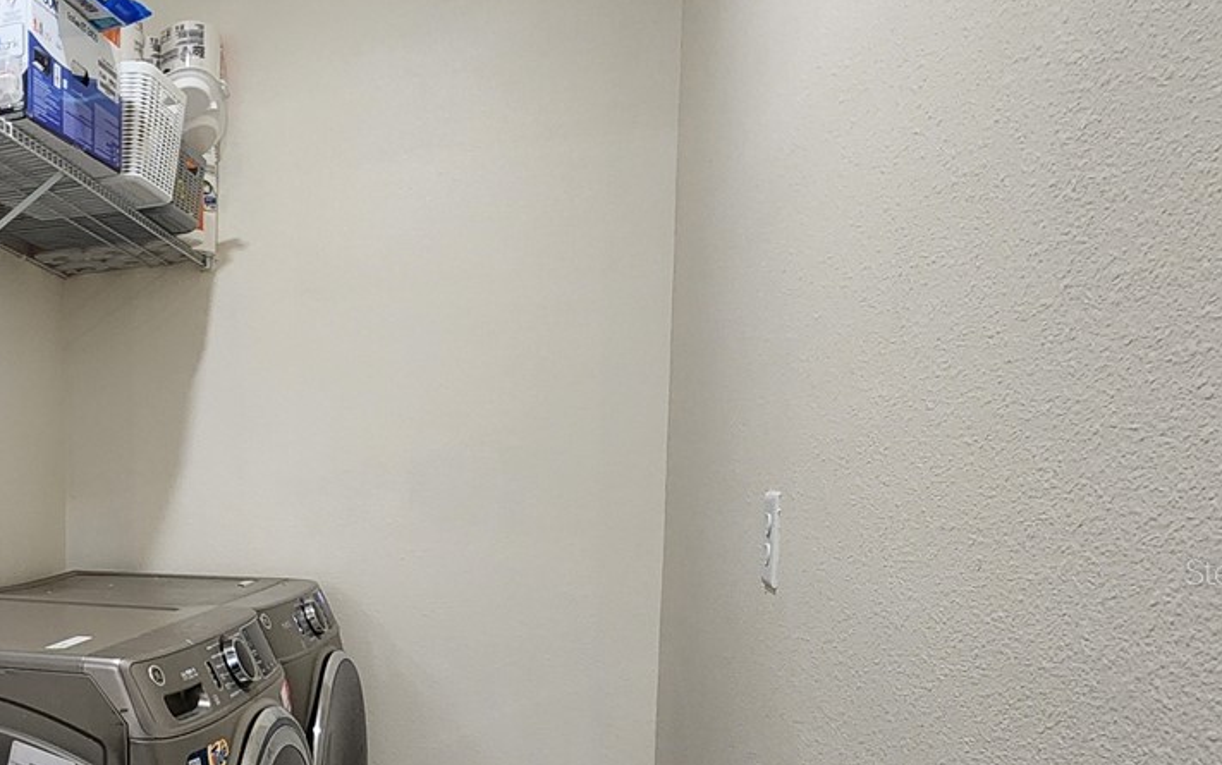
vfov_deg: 39.6
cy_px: 571
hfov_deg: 48.9
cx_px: -27
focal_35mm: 31
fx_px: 1033
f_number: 2.2
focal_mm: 2.2
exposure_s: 1/60
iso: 400
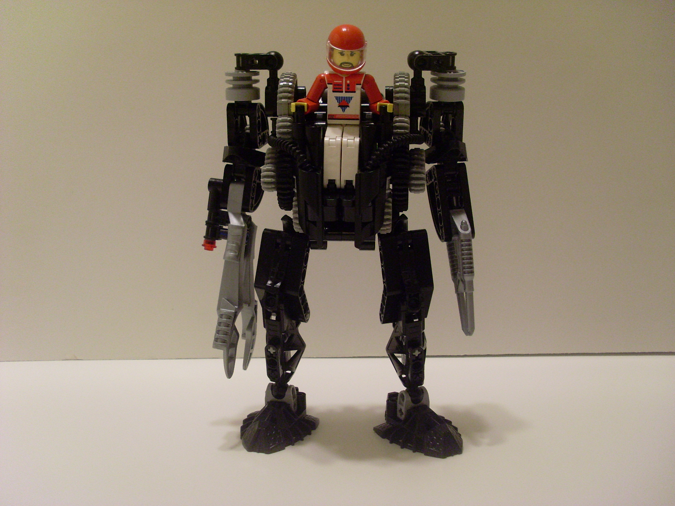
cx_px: 338
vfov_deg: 37.7
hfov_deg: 49.0
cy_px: 253
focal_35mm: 38
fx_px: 741
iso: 200
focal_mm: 6.3
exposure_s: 1/15
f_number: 3
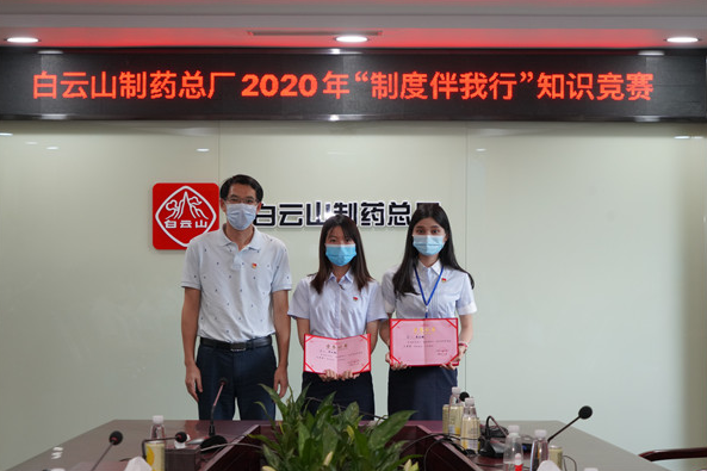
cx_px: 352
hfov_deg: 23.7
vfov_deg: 15.9
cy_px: 234
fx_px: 1688
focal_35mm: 86
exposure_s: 1/100
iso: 2000
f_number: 6.3
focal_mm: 85
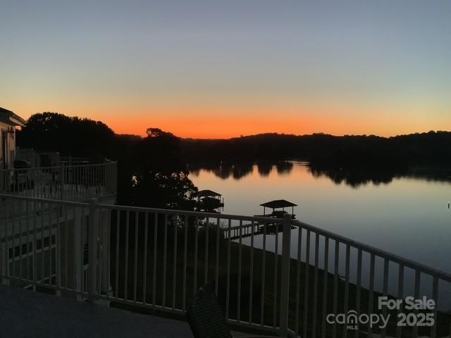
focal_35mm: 29
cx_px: 226
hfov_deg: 61.7
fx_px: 378
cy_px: 169
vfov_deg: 48.2
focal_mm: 3
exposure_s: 1/34
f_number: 1.8
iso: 320
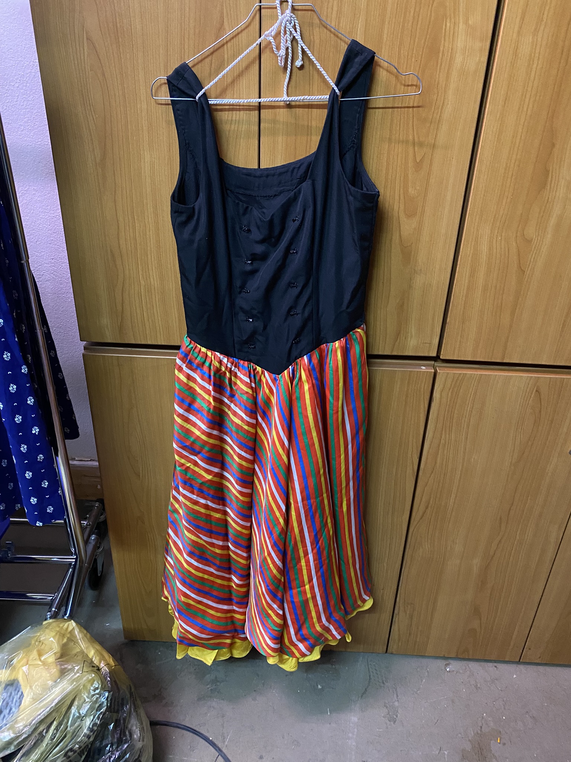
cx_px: 286
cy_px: 381
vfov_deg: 67.3
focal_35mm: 26
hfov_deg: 53.1
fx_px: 572
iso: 640
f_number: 1.8
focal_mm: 4.25
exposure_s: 1/25
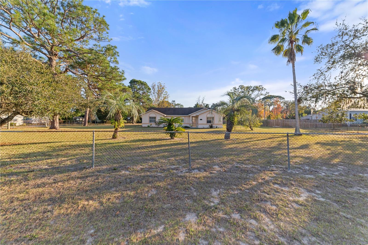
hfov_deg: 104.2
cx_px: 184
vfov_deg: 81.2
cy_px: 122
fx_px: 143
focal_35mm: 14
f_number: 8
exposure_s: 1/250
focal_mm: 14
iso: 160
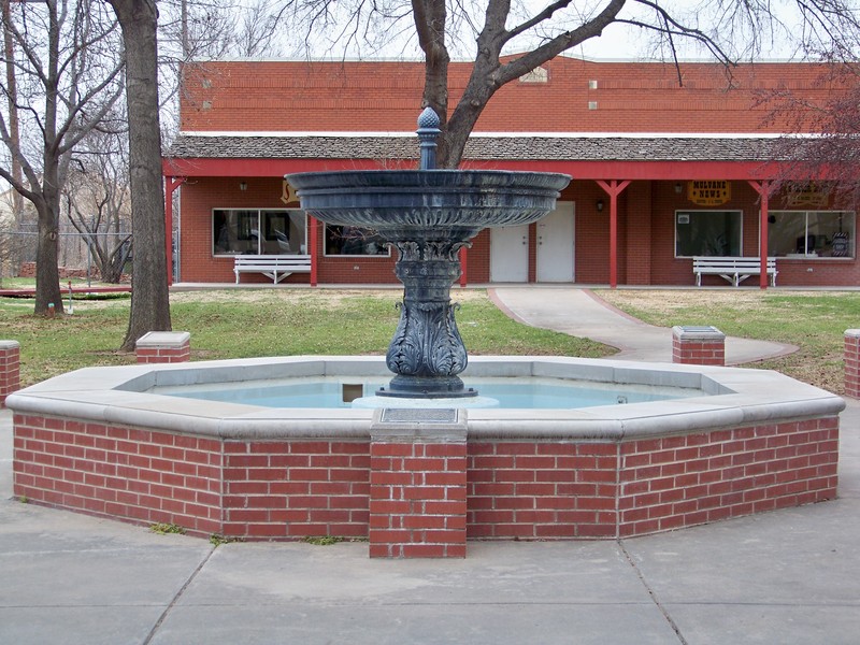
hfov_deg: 29.8
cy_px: 322
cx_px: 430
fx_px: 1615
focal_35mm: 65
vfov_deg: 22.6
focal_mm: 13.2
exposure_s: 1/160
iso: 64
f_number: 3.2
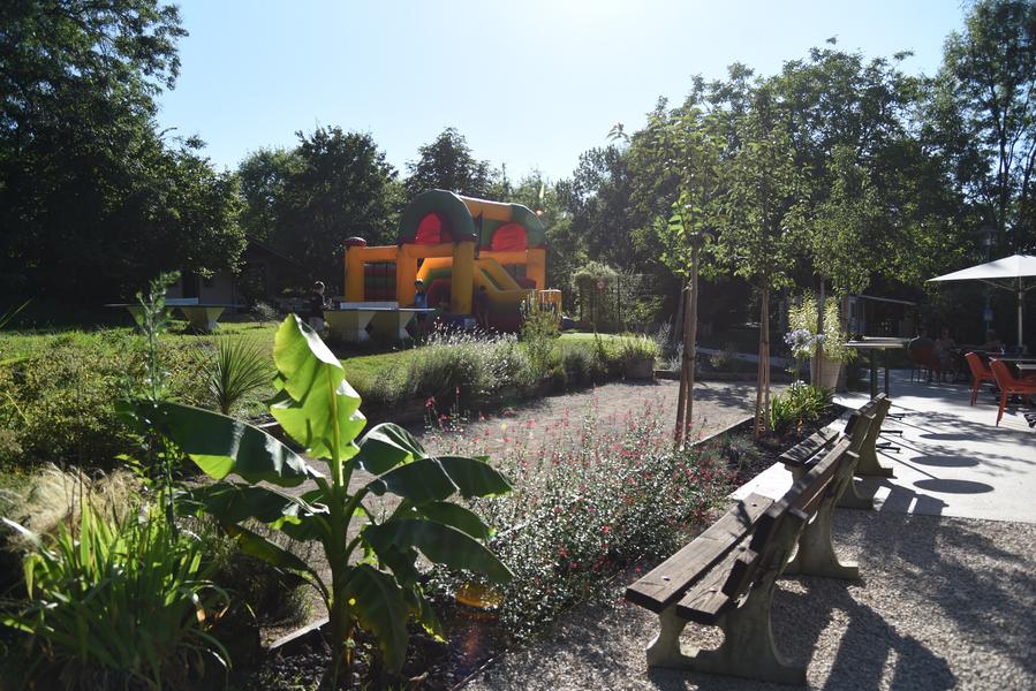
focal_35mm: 28
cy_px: 346
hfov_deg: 65.5
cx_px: 518
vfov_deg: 46.4
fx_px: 806
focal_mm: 28
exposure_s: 1/4000
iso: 450
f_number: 4
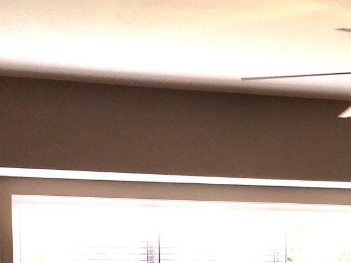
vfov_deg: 17.4
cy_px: 333
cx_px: 381
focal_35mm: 80
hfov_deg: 23.0
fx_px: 811
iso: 25
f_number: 2.2
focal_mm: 4.15
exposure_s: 1/120
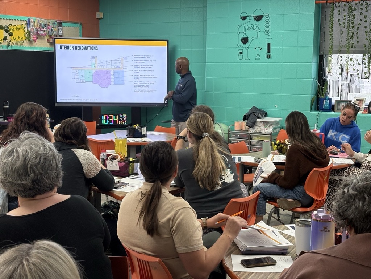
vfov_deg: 28.0
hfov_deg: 36.8
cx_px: 186
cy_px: 140
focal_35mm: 52
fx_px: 557
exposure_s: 1/60
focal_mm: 5.96
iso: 160
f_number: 1.6
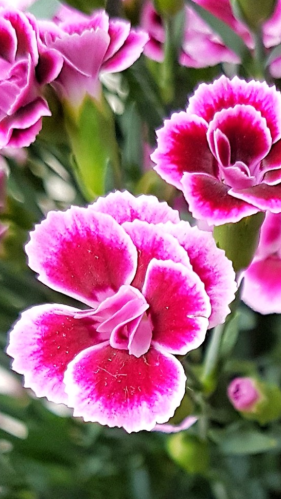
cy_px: 442
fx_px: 927
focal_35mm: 70
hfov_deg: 16.5
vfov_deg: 29.0
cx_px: 337
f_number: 1.7
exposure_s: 1/50
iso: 200
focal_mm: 4.2
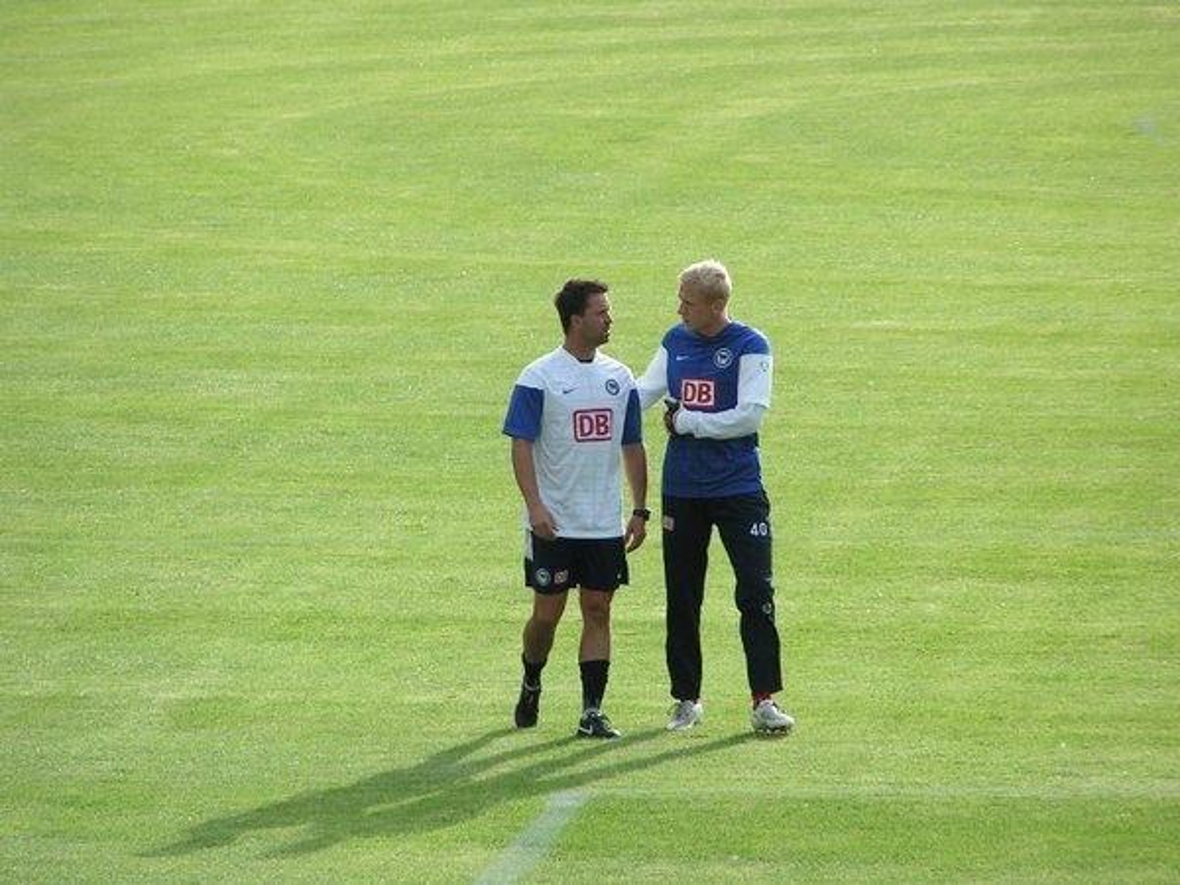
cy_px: 442
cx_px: 590
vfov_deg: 3.9
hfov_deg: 5.2
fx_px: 12954
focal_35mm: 380
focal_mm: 58
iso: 50
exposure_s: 1/400
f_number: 4
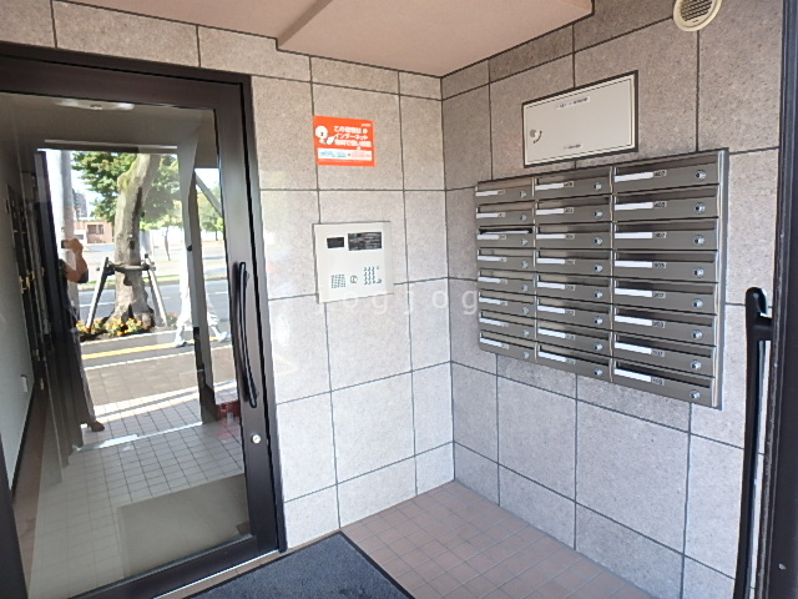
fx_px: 484
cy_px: 300
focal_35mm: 21
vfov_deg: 63.4
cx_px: 399
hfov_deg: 79.0
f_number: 3.5
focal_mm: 3.7
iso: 200
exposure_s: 1/30
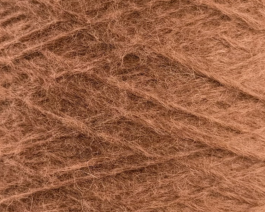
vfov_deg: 23.5
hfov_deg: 29.5
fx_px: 502
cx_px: 163
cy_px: 171
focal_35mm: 64
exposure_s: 1/593
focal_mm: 6.76
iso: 80
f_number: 1.78
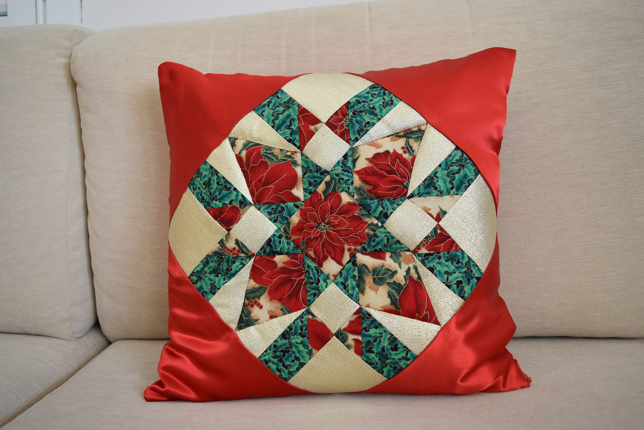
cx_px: 322
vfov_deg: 43.6
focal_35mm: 30
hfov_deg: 61.9
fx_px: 537
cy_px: 215
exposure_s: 1/60
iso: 400
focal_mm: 20
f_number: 4
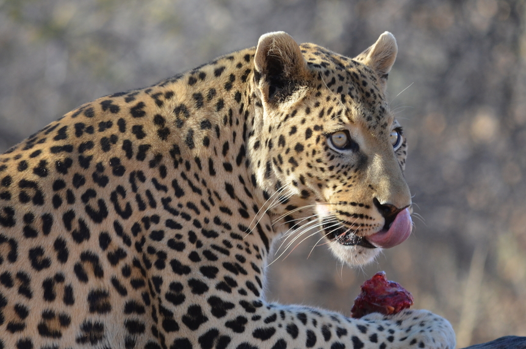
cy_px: 200
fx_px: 9740
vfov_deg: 2.0
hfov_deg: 3.1
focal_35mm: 668
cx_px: 271
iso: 400
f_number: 5.6
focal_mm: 300
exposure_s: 1/320
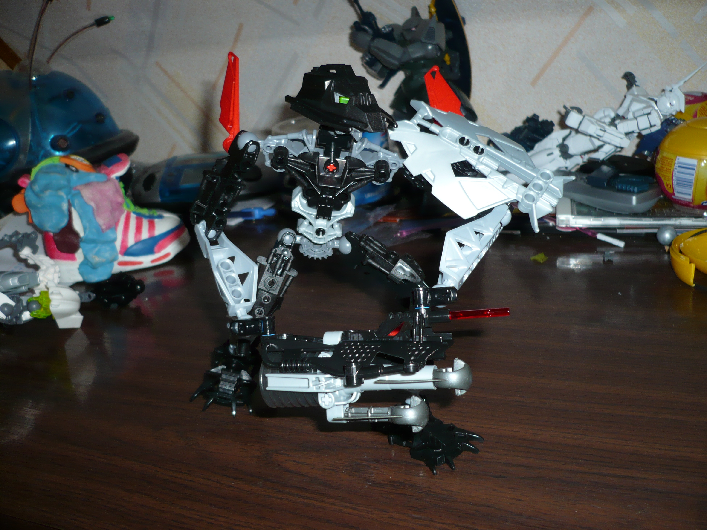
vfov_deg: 40.7
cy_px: 265
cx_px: 354
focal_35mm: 35
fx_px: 715
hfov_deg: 52.6
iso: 100
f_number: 2.8
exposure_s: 1/30
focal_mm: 5.8
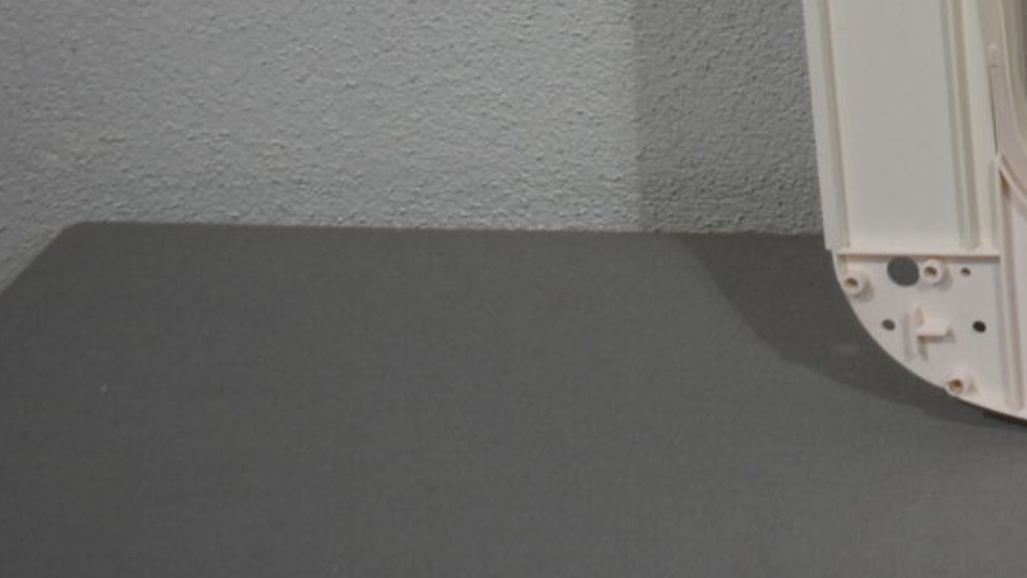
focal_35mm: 129
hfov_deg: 14.0
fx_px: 3513
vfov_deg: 8.9
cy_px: -569
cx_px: 2074
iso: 280
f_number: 5.6
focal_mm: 20
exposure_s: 1/125
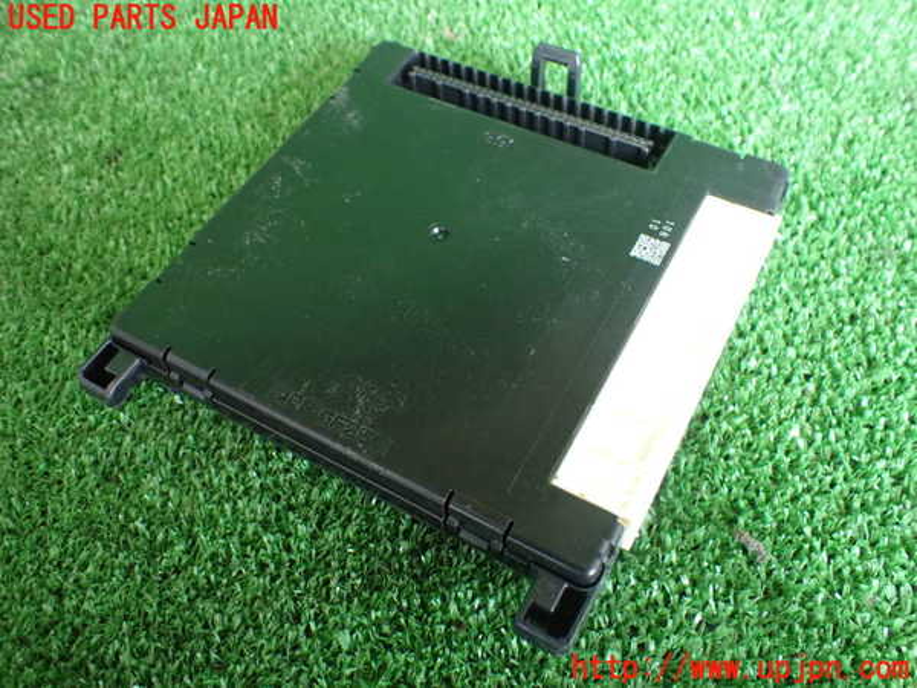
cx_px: 458
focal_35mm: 30
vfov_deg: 46.8
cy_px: 344
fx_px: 795
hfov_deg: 60.0
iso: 800
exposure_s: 1/100
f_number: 2.3
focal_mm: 5.4
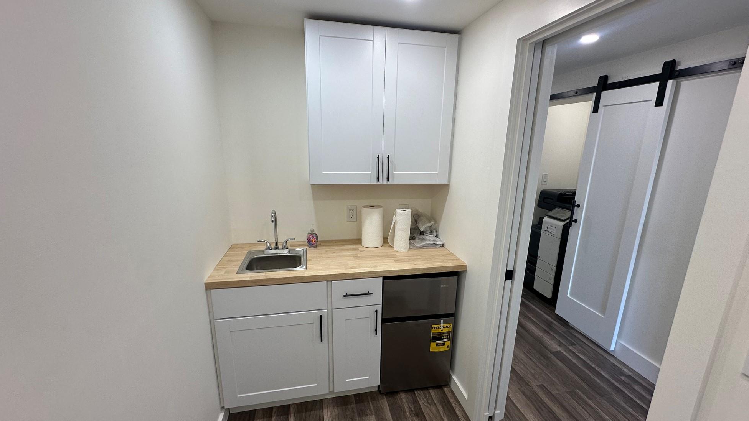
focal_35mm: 16
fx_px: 318
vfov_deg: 67.0
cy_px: 221
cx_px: 380
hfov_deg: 99.4
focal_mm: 2.22
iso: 100
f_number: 2.2
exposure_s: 1/120
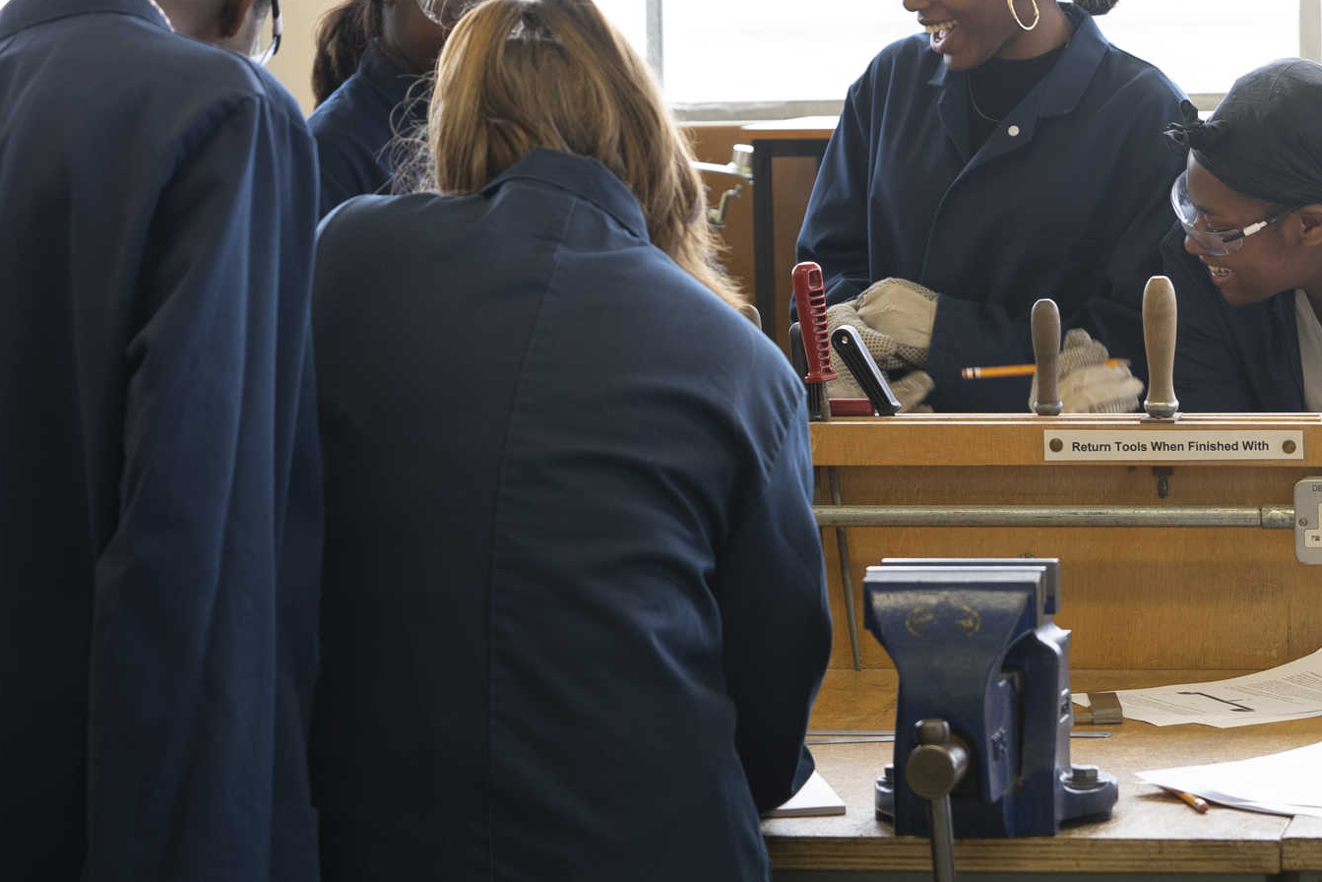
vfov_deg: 10.2
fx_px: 4922
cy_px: 152
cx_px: 1080
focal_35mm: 134
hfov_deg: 15.2
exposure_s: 1/80
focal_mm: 50
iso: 400
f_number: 4
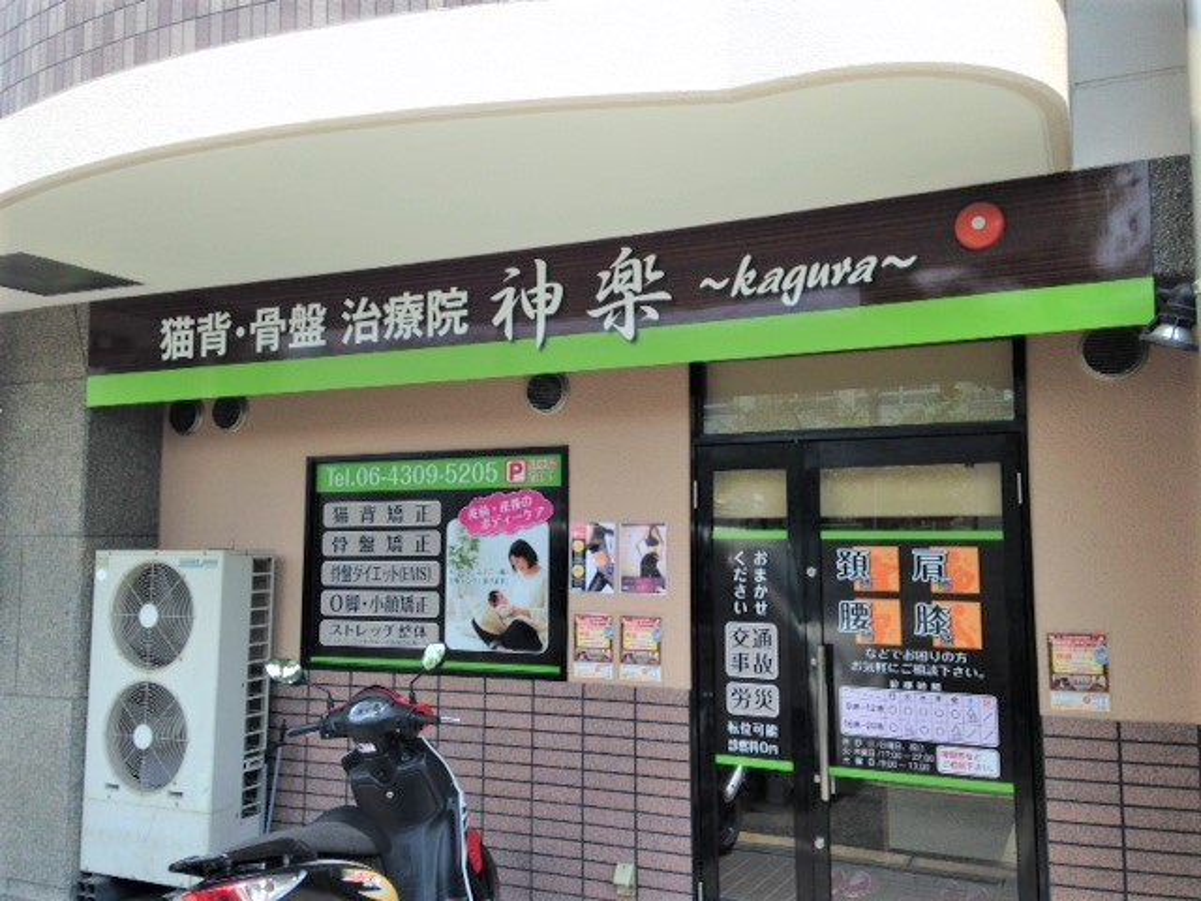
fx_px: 1145
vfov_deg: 42.9
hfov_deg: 55.4
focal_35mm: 33
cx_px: 600
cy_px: 450
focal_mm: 4.12
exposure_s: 1/602
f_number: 2.4
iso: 50
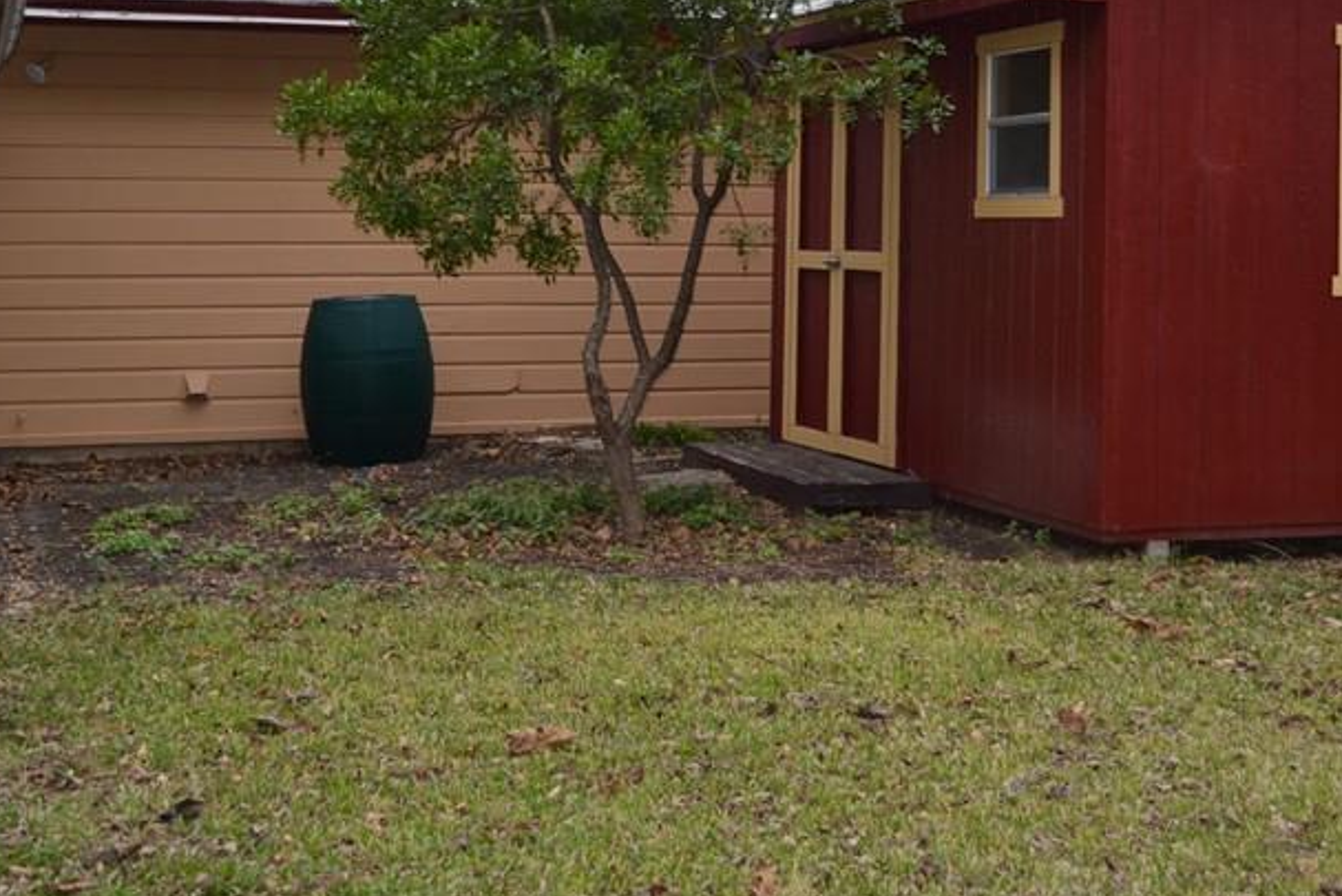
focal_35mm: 59
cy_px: 153
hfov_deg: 33.9
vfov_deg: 22.6
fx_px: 2200
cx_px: 749
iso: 100
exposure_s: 1/125
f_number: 4
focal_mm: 22
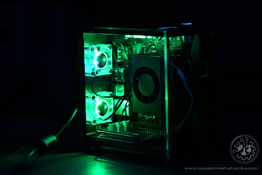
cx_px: 131
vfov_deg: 13.1
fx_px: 765
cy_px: 88
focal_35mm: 105
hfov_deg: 19.4
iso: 1250
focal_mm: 105
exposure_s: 1/30
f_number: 5
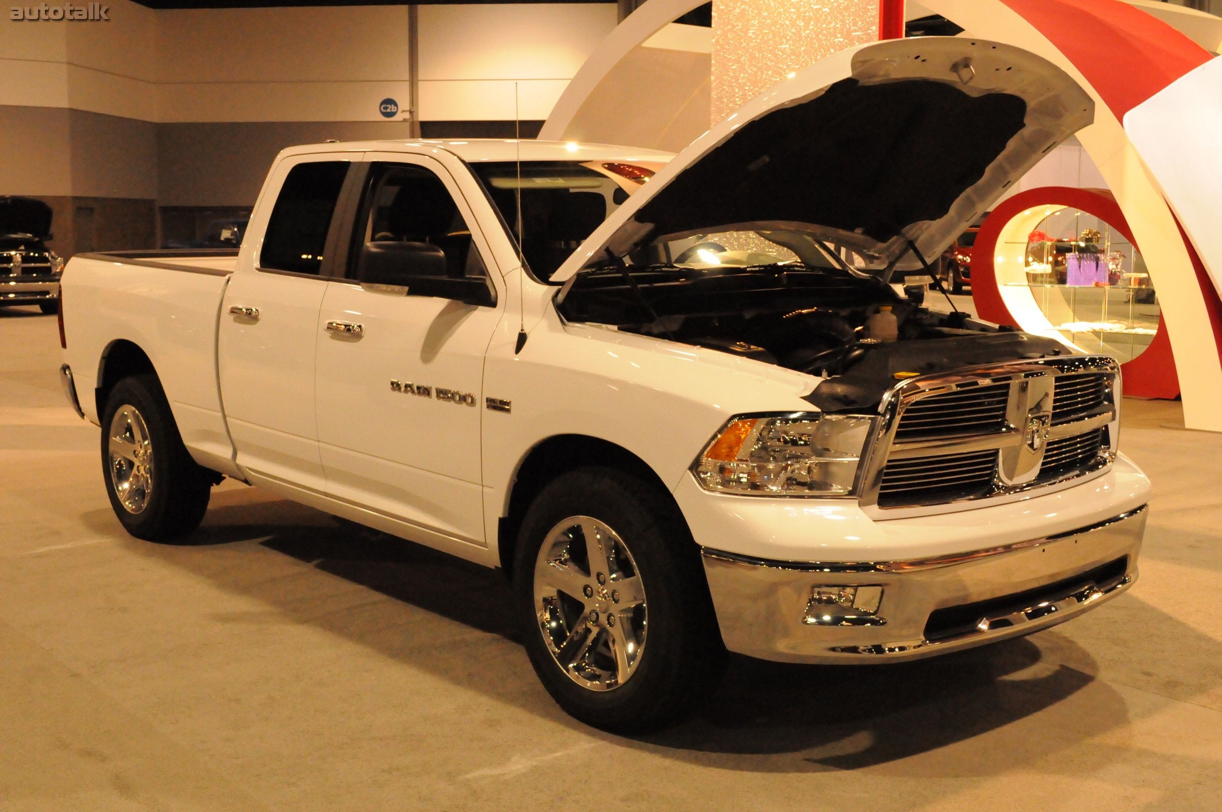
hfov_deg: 46.4
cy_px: 406
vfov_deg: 31.8
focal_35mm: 42
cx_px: 611
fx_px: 1424
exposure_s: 1/80
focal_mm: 28
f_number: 8
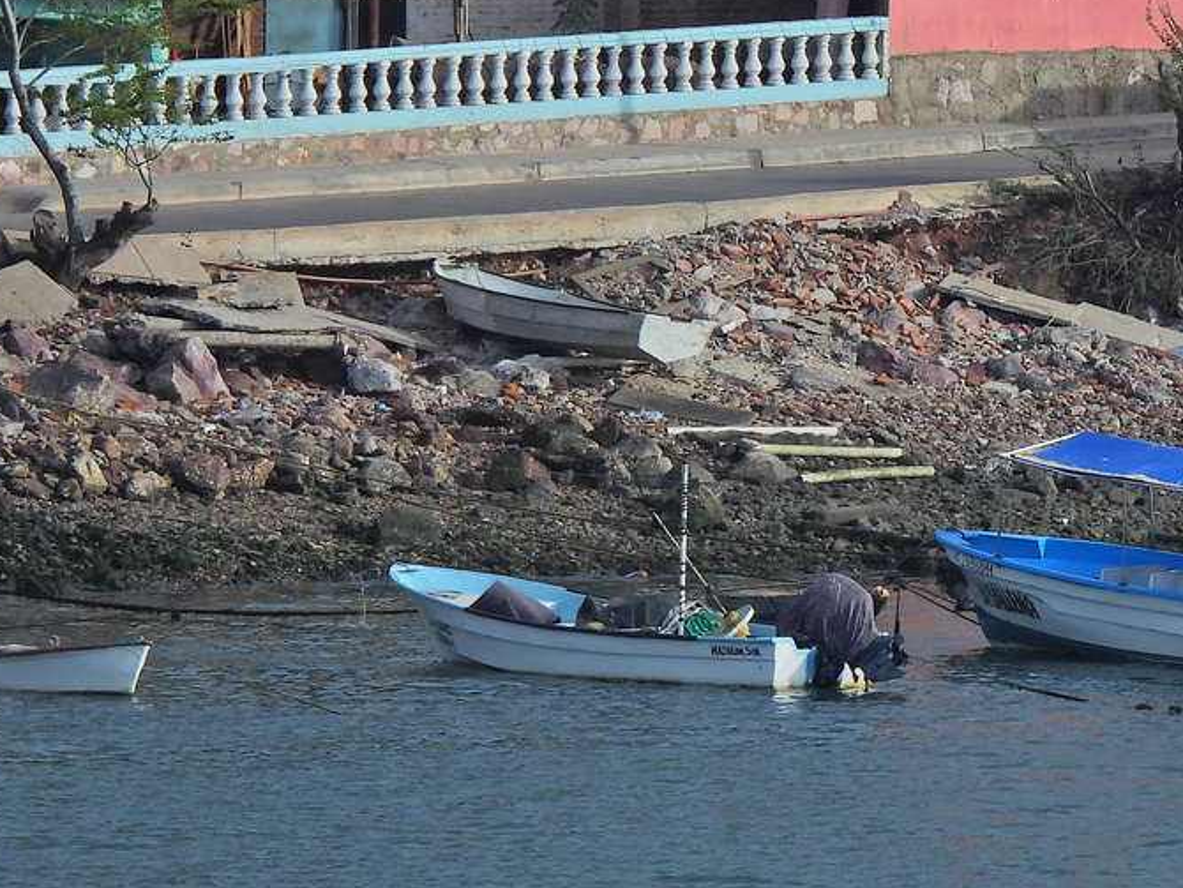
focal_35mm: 1241
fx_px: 42426
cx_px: 962
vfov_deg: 1.2
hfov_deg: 1.6
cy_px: 72
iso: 100
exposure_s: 1/800
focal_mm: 116
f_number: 5.6
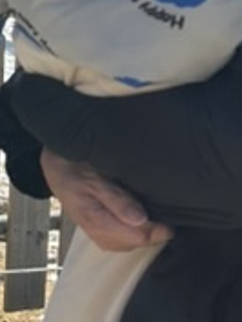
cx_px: -344
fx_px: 1397
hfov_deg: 8.9
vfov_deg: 12.7
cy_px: -104
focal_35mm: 150
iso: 50
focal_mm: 5.7
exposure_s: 1/3704
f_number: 1.5
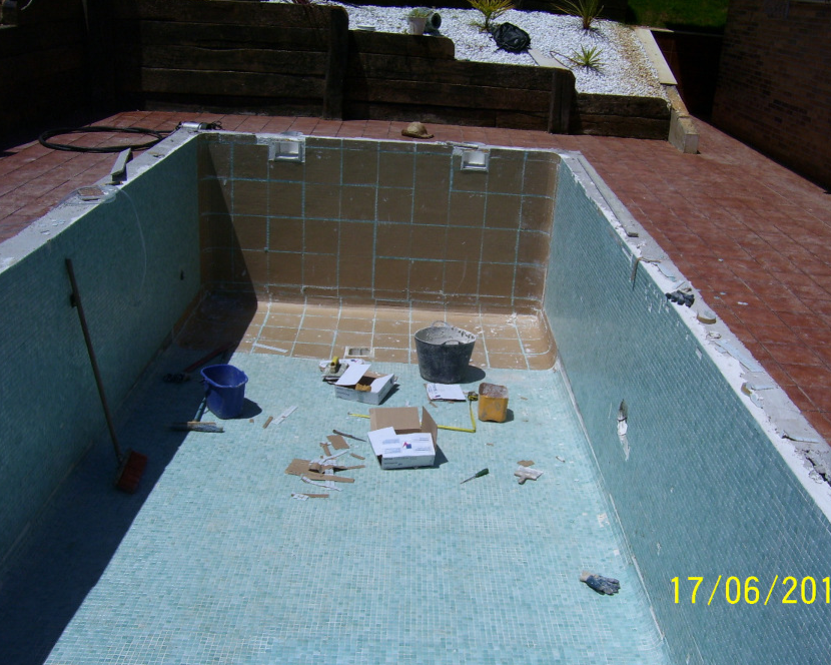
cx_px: 438
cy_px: 335
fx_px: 885
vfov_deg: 41.2
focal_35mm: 36
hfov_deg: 50.3
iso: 80
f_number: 4.8
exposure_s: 1/1500
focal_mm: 5.6
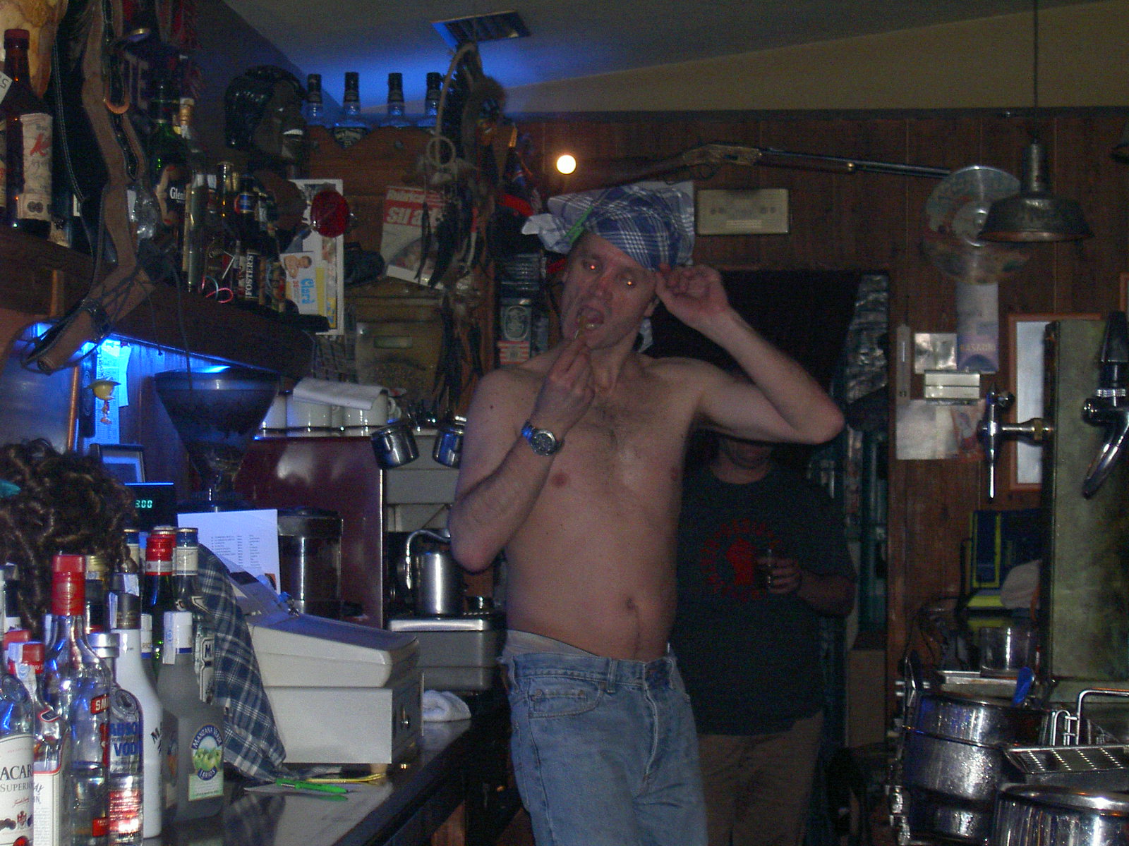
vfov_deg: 17.6
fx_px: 2740
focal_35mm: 84
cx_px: 564
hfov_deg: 23.3
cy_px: 423
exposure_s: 1/78.1
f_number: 4.1
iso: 100
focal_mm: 17.4
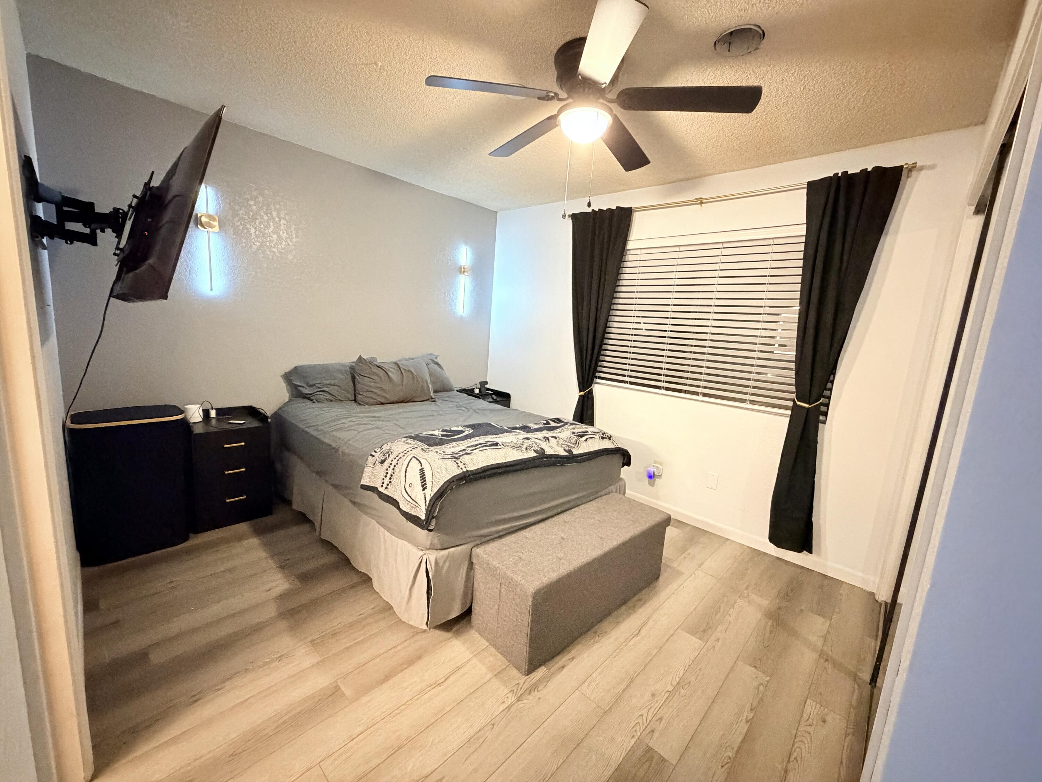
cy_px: 391
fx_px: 421
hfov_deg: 102.1
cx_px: 521
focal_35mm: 14
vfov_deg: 85.7
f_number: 2.2
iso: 1000
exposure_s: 1/40
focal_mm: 2.22
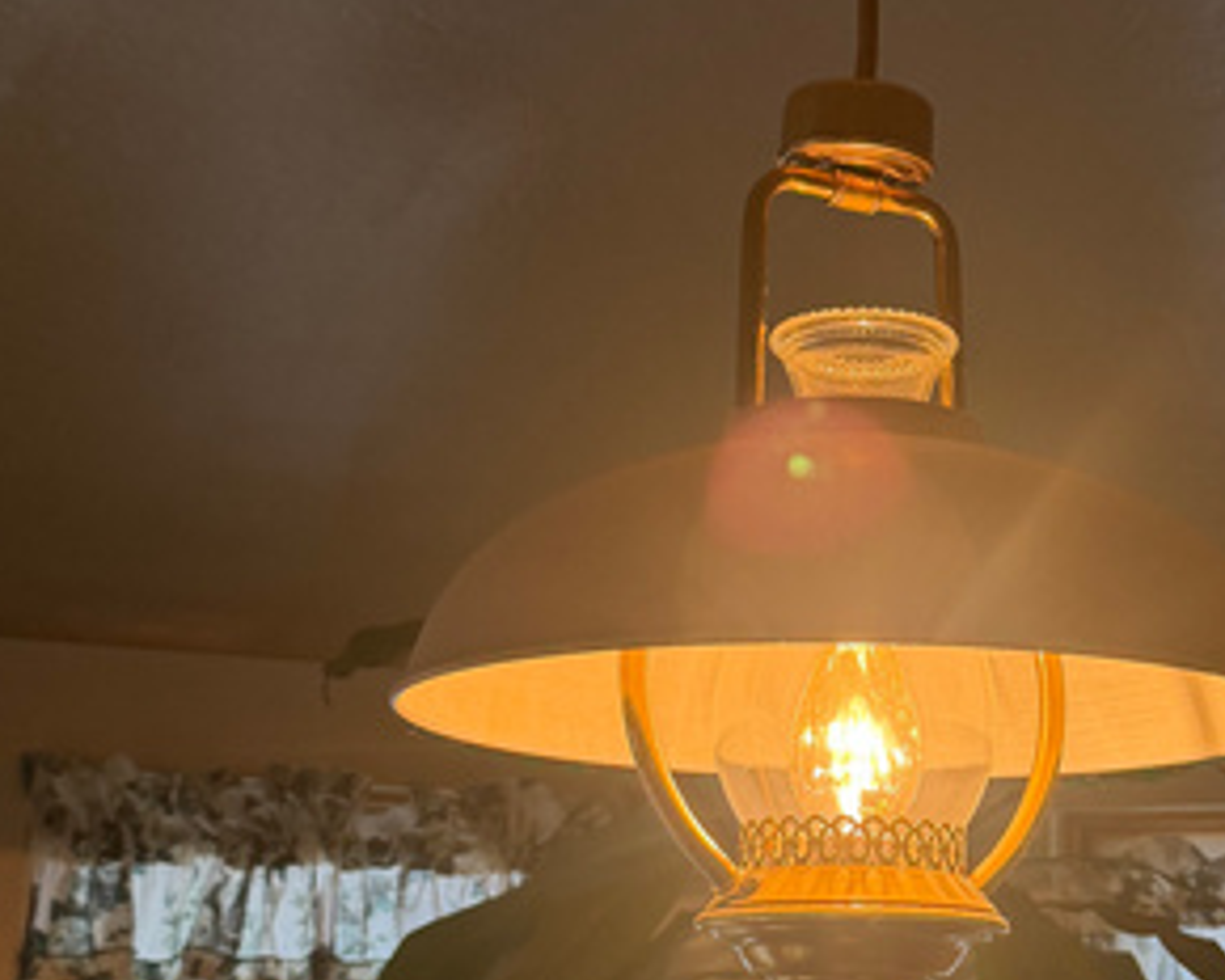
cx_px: 849
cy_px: 604
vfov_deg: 24.5
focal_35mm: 62
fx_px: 2248
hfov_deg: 30.2
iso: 200
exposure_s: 1/120
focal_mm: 6.76
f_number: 1.78
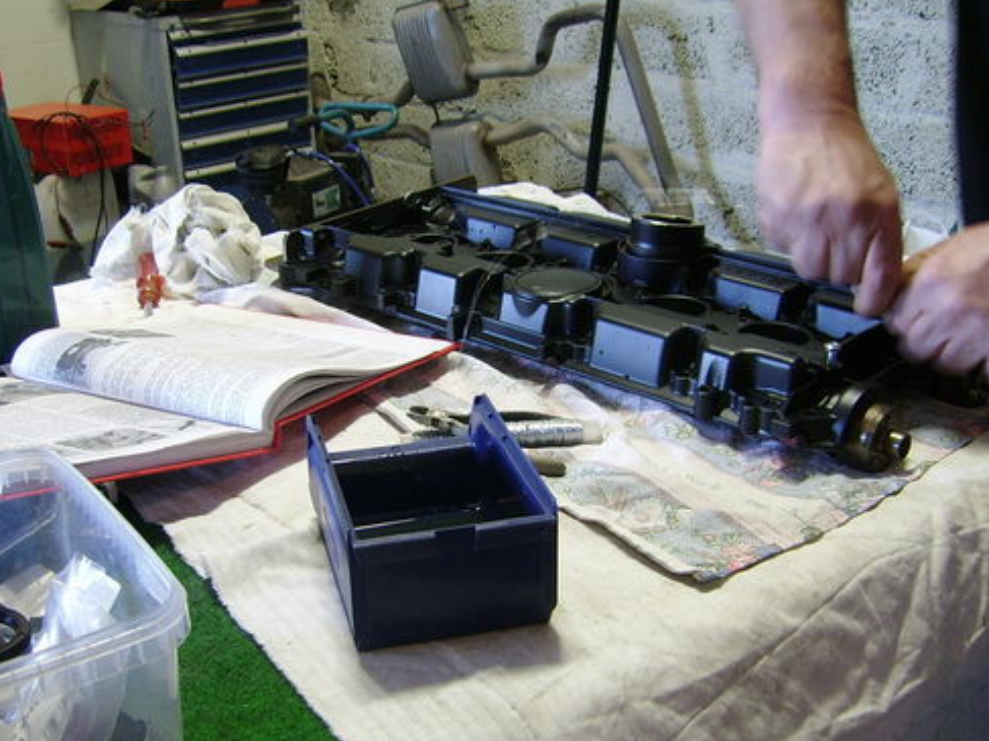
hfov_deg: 41.1
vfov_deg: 31.5
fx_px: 1314
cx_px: 420
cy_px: 420
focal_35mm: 46
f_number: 2.8
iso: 100
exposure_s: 1/6
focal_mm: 5.95
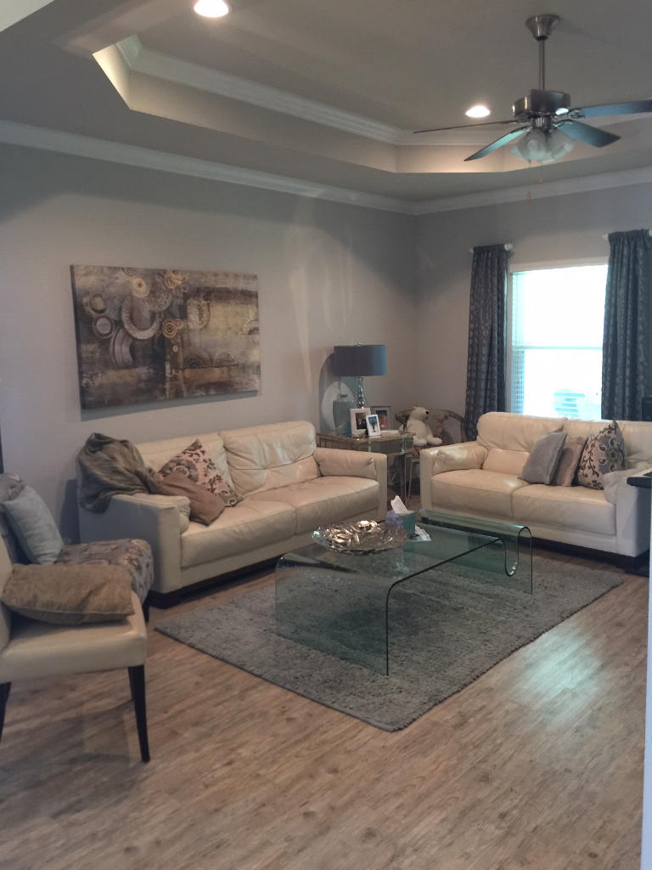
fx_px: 728
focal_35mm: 29
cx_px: 326
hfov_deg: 48.2
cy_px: 435
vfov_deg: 61.7
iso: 100
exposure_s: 1/10
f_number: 2.2
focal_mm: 4.15
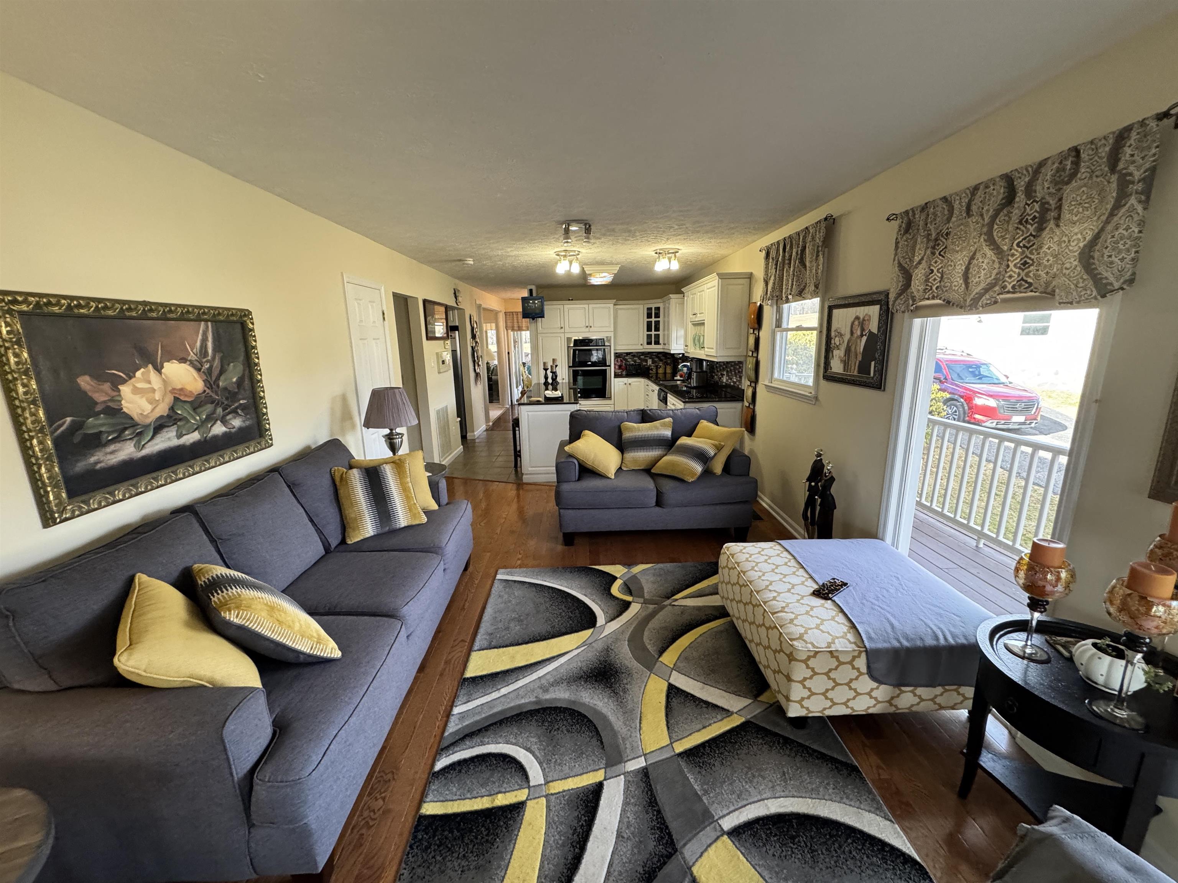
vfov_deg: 85.7
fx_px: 476
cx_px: 589
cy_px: 442
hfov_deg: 102.1
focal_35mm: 14
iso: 320
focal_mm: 2.22
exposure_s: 1/120
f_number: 2.2
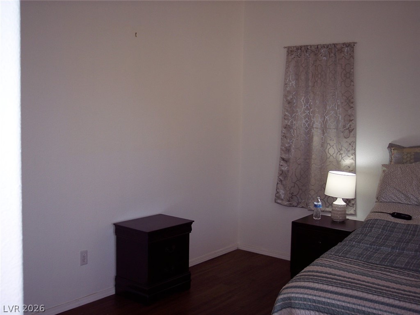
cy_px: 158
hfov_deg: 47.9
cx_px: 210
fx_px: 473
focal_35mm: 39
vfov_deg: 36.8
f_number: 2.8
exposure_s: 1/60
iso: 100
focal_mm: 8
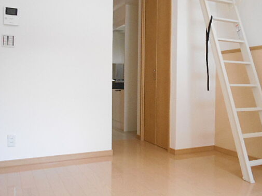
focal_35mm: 38
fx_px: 288
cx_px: 145
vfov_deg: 37.7
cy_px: 94
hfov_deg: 48.9
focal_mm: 5.1
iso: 800
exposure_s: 1/125
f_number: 3.4
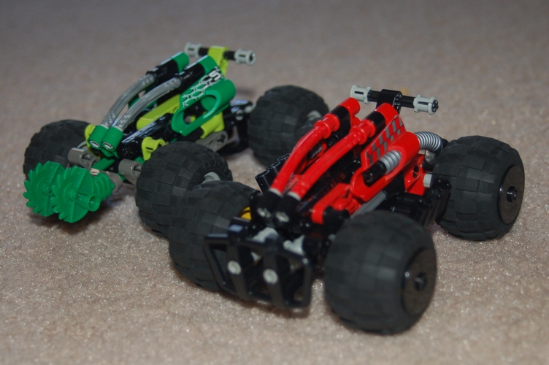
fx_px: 1051
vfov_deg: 19.7
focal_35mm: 69
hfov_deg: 29.3
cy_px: 182
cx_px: 274
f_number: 4.8
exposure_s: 1/60
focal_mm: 46
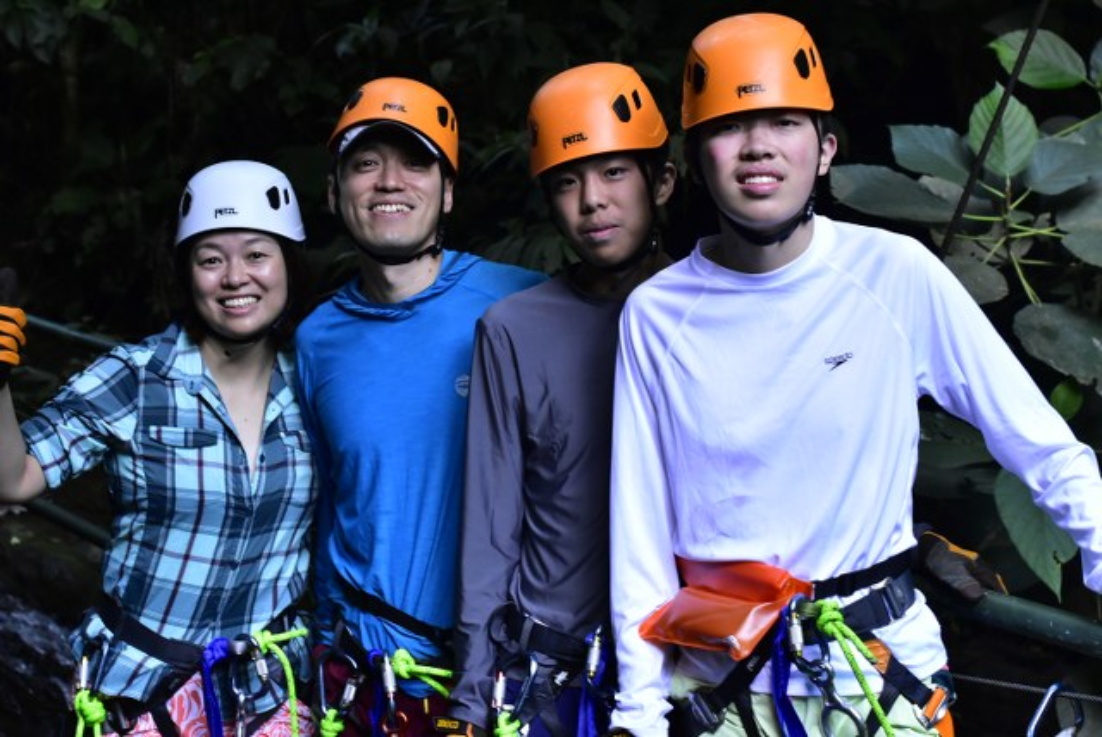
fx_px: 2298
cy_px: 368
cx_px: 551
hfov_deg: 27.0
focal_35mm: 75
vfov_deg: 18.2
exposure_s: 1/200
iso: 2500
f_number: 5.6
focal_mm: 50
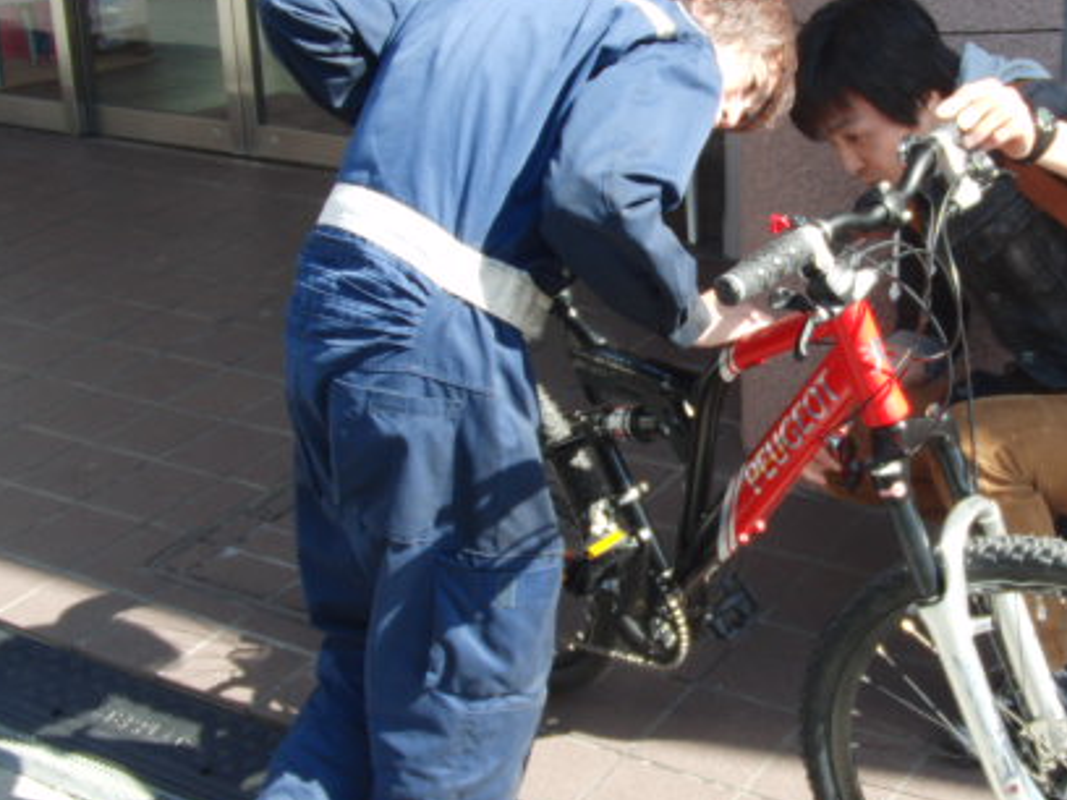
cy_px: 379
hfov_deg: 32.9
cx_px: 740
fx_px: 1788
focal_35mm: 58
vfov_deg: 25.2
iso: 100
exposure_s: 1/200
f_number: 3.6
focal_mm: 6.42
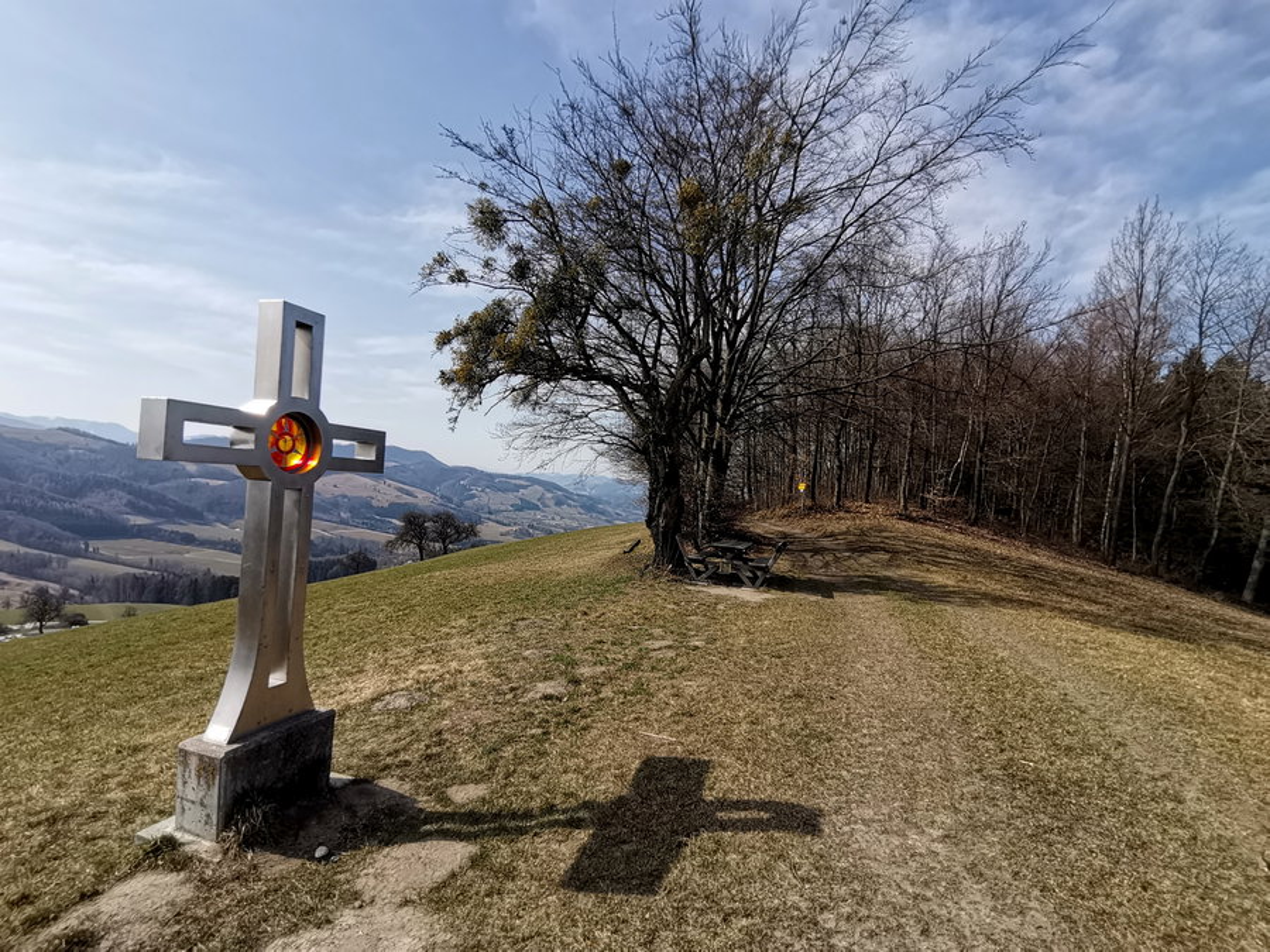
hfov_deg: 91.0
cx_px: 635
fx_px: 624
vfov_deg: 74.7
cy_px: 476
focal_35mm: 17
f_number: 2.4
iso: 50
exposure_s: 1/1418
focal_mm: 1.78
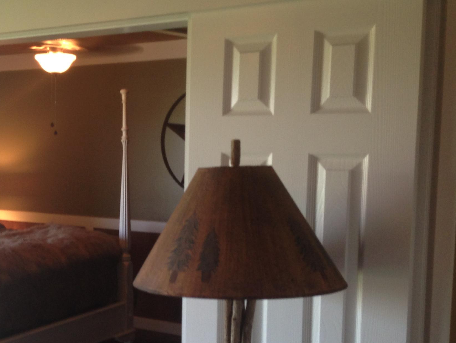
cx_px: 57
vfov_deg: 24.3
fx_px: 791
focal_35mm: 60
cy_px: 223
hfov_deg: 30.9
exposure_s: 1/20
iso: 64
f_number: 2.4
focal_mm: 4.13
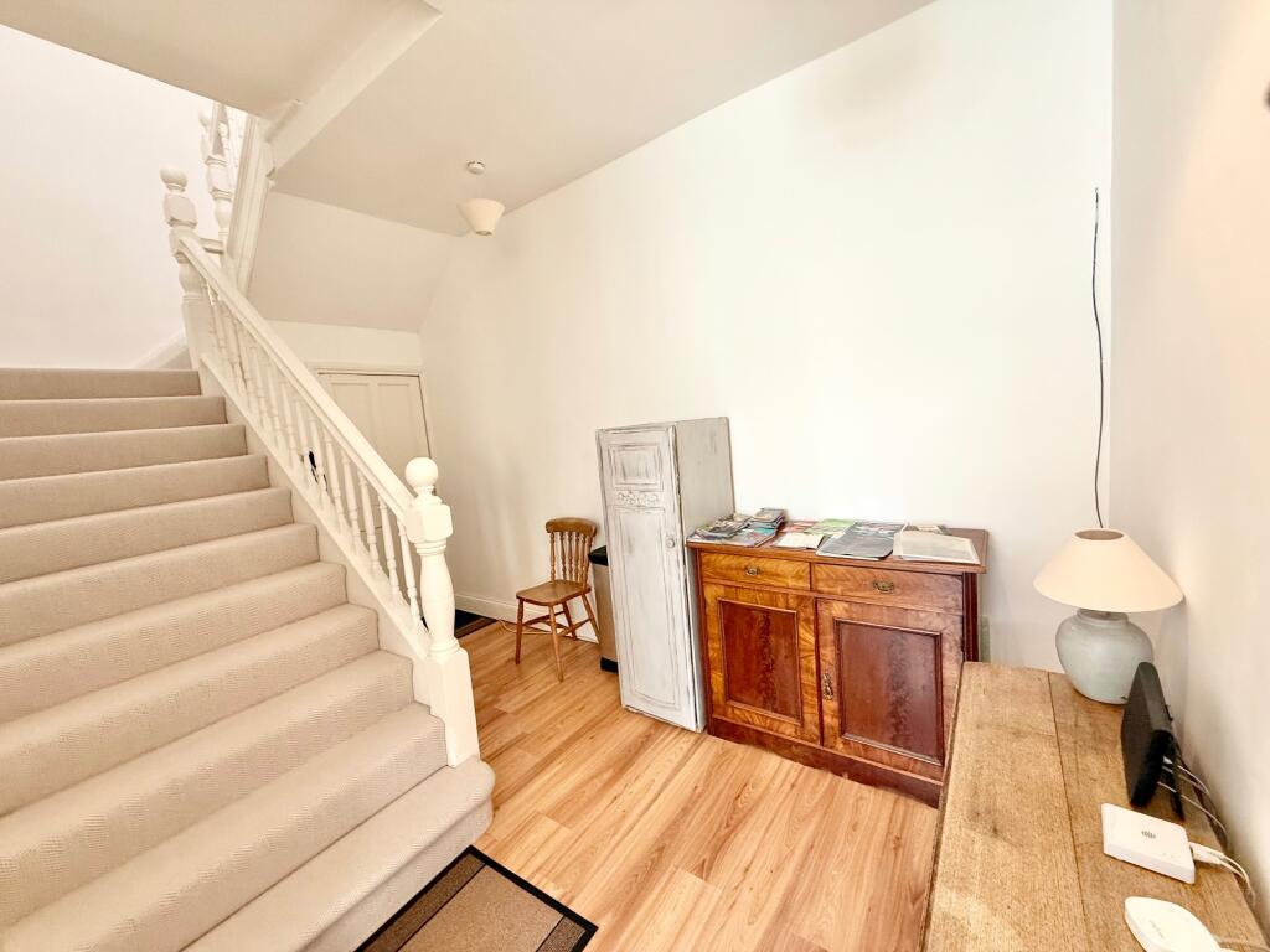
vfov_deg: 85.7
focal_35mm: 14
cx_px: 635
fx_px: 514
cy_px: 476
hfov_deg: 102.1
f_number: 2.2
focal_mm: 2.22
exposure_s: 1/99
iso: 200
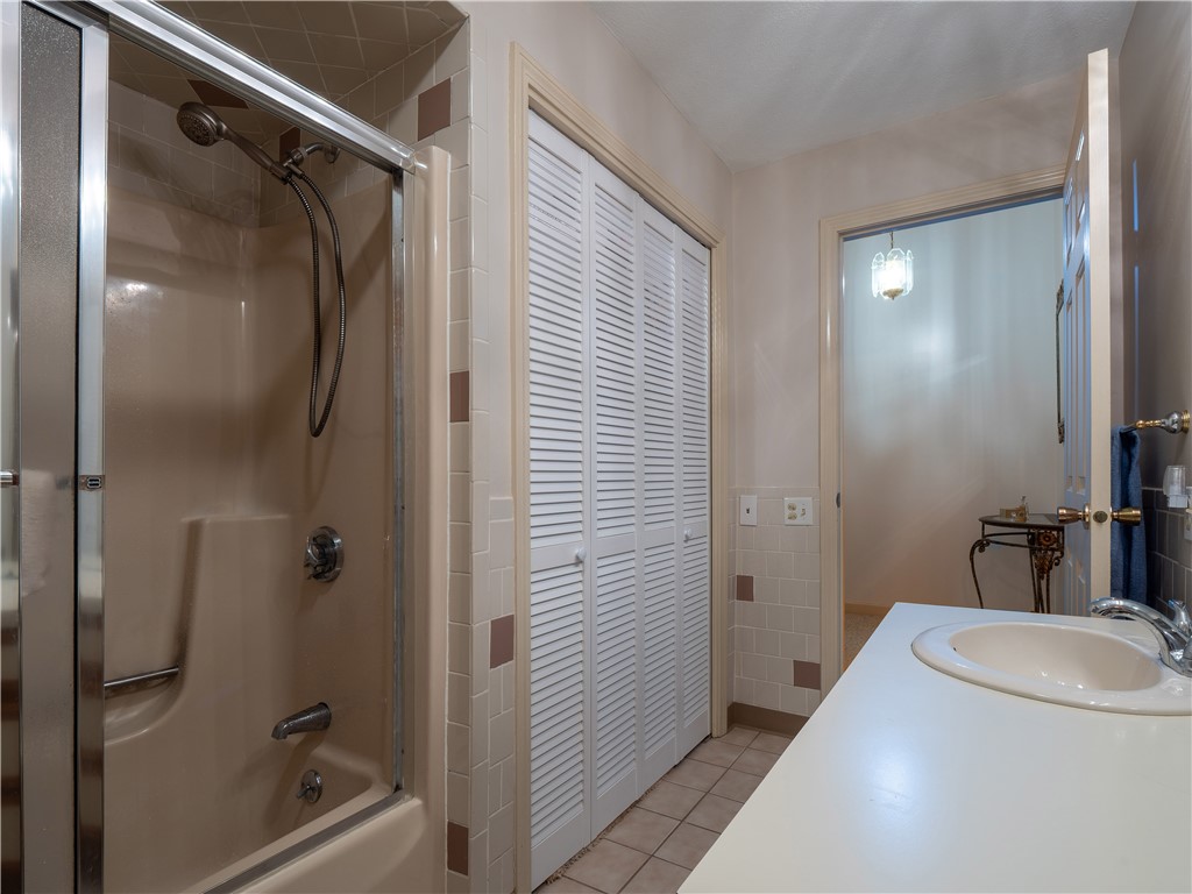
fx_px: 551
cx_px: 596
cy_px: 447
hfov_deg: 94.5
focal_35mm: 16
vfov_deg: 78.1
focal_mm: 8
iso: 200
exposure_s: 1/25
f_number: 8
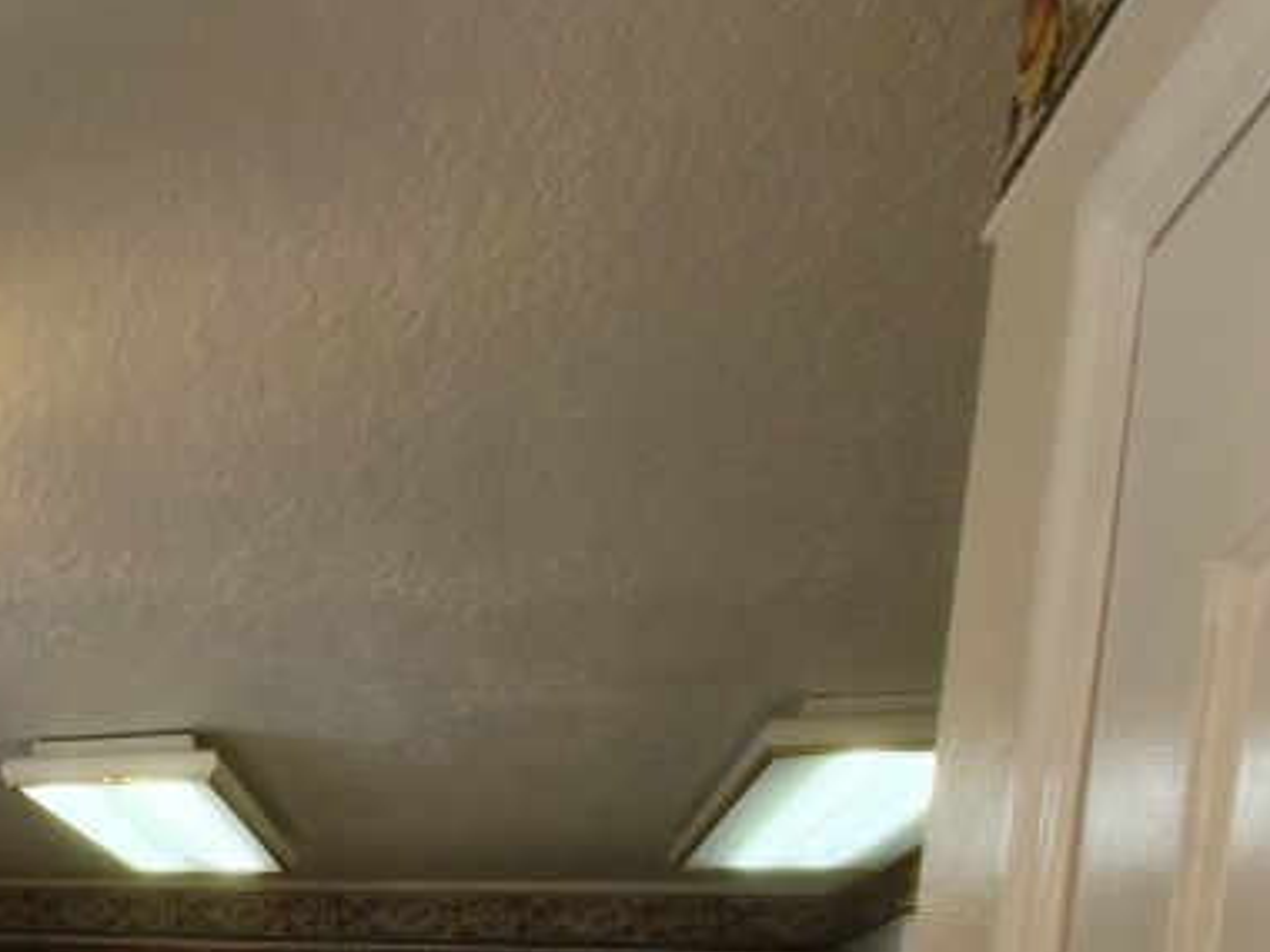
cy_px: 1166
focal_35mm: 35
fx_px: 1284
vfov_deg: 32.8
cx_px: -297
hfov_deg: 37.6
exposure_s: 1/60
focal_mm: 2.2
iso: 80
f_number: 2.2
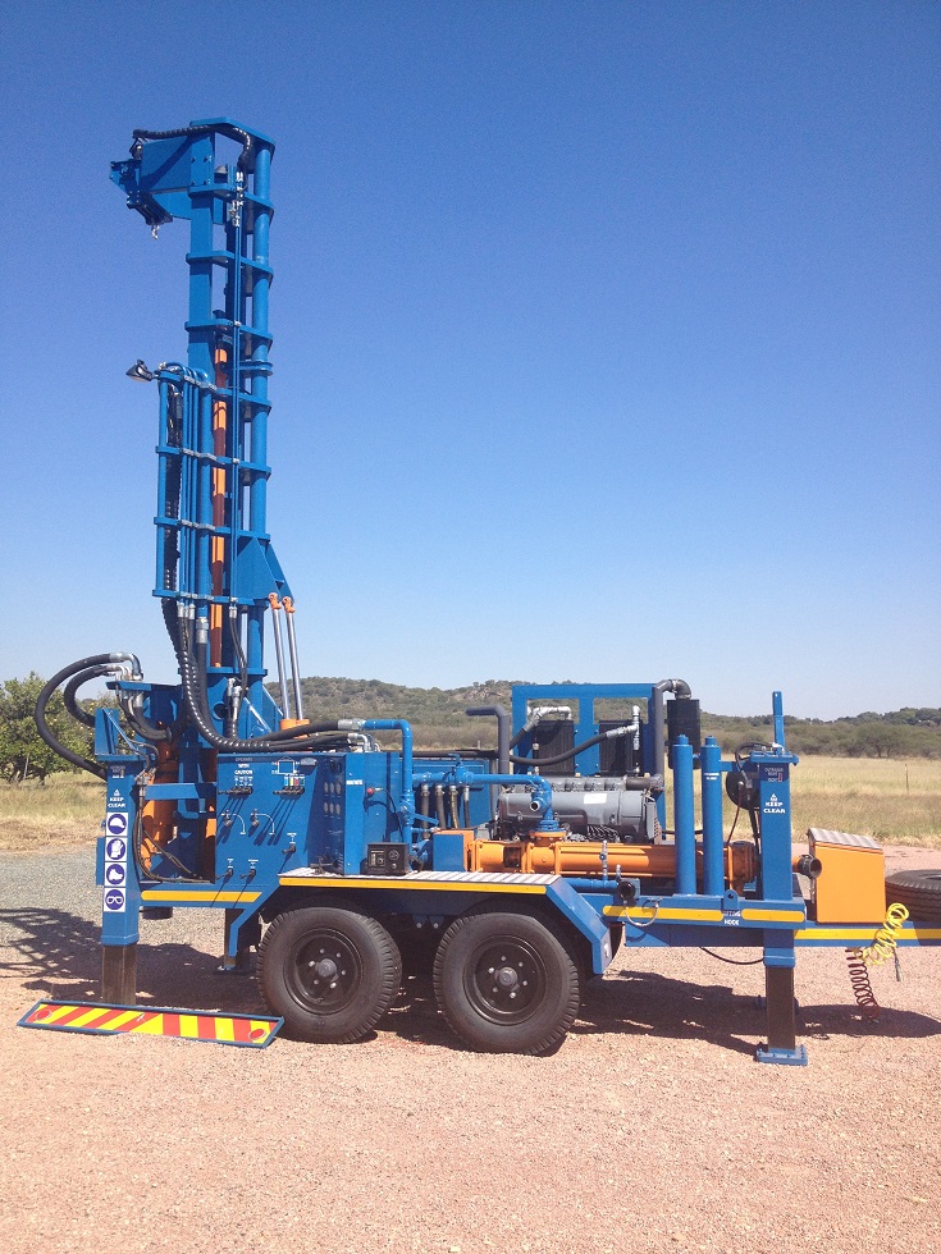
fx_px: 1269
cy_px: 627
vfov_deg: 52.6
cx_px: 470
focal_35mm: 35
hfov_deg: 40.7
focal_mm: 4.28
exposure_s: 1/1416
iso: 50
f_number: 2.4
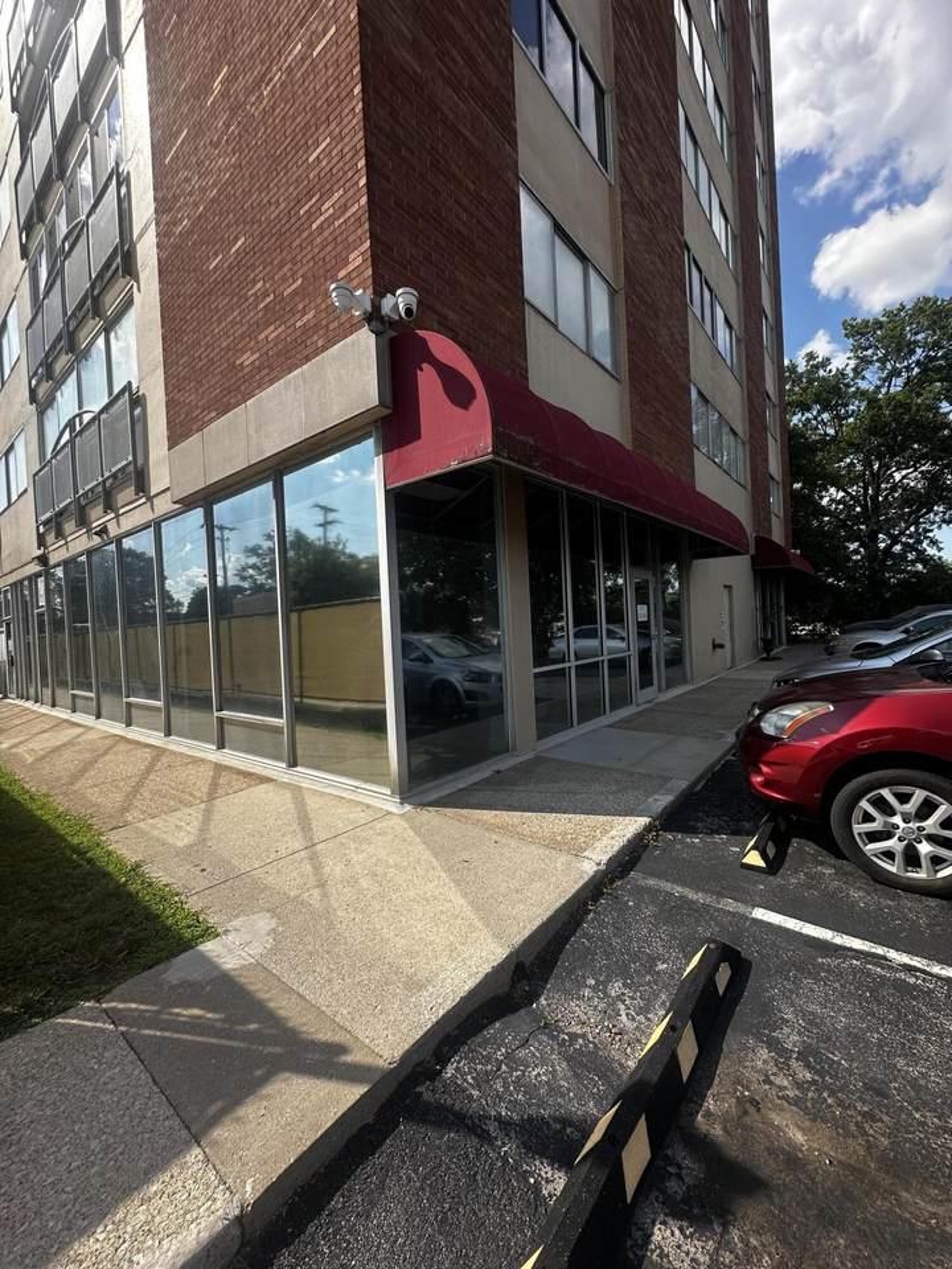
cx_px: 476
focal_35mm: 14
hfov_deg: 85.7
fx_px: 513
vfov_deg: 102.1
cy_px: 634
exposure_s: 1/1511
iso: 50
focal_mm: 2.22
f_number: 2.2
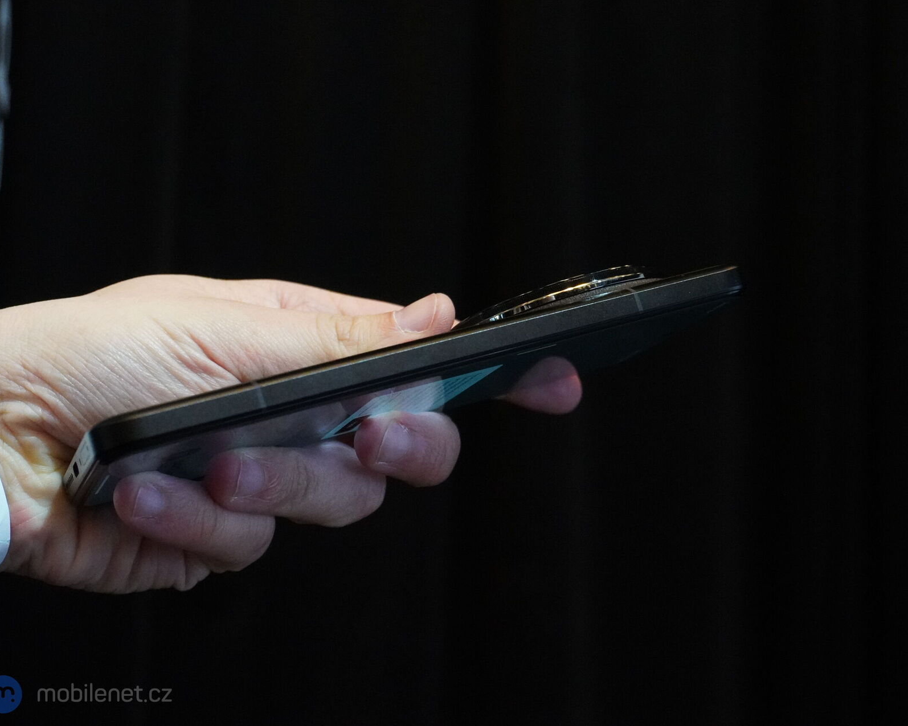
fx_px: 1413
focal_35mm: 53
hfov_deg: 35.6
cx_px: 516
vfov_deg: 28.8
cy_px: 364
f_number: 6.3
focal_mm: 31
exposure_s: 1/160
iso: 6400
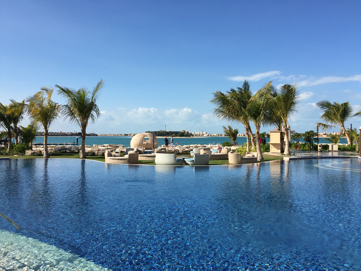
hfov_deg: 61.7
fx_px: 302
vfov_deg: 48.2
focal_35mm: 29
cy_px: 136
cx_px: 180
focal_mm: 4.15
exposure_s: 1/2326
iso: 32
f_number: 2.2
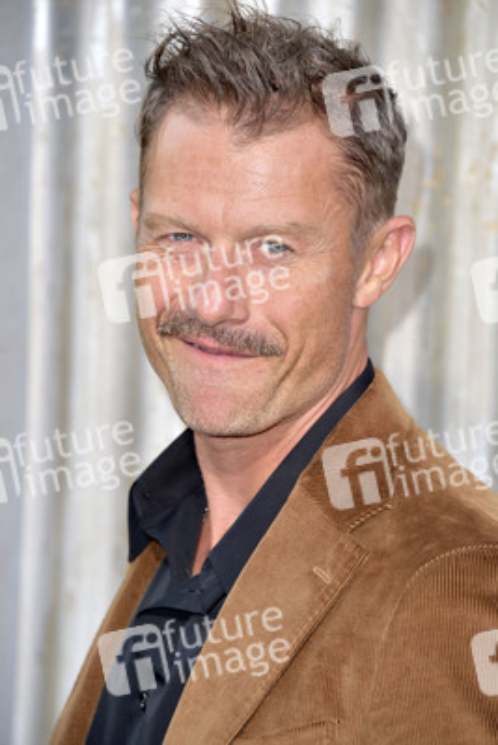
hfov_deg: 4.6
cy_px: 372
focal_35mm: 300
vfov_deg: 6.9
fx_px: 6219
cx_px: 249
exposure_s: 1/250
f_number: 7.1
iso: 320
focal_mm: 300
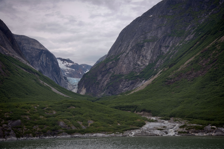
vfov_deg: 23.4
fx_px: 361
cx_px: 112
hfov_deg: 34.5
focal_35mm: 58
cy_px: 74
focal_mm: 58
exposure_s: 1/160
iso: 100
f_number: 8
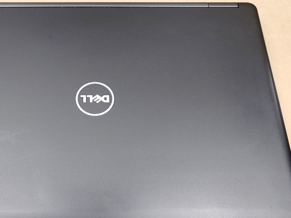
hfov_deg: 45.1
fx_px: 345
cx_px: 96
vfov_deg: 35.1
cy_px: 124
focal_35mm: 41
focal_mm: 4.36
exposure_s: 1/120
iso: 50
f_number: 1.8
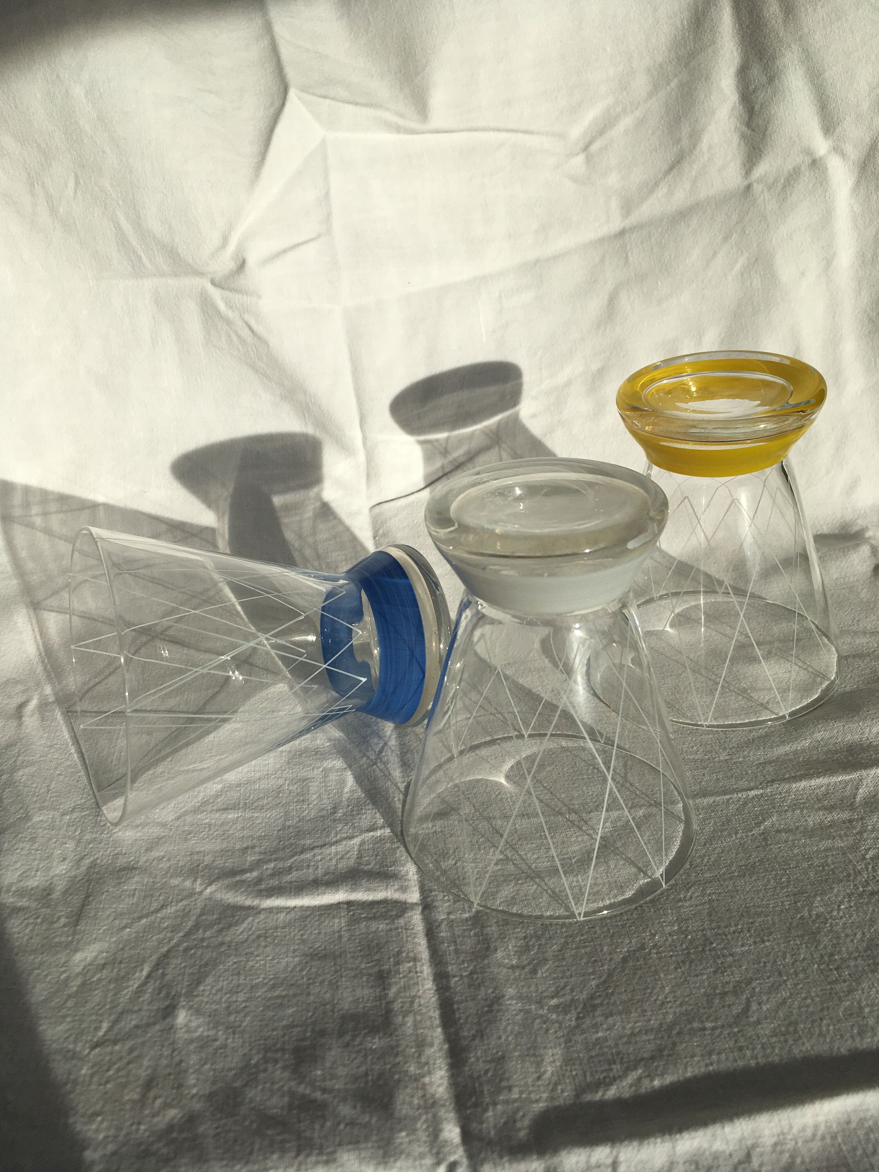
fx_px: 982
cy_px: 586
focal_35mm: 29
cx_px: 440
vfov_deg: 61.7
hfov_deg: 48.2
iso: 25
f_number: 2.2
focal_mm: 4.15
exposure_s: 1/1832
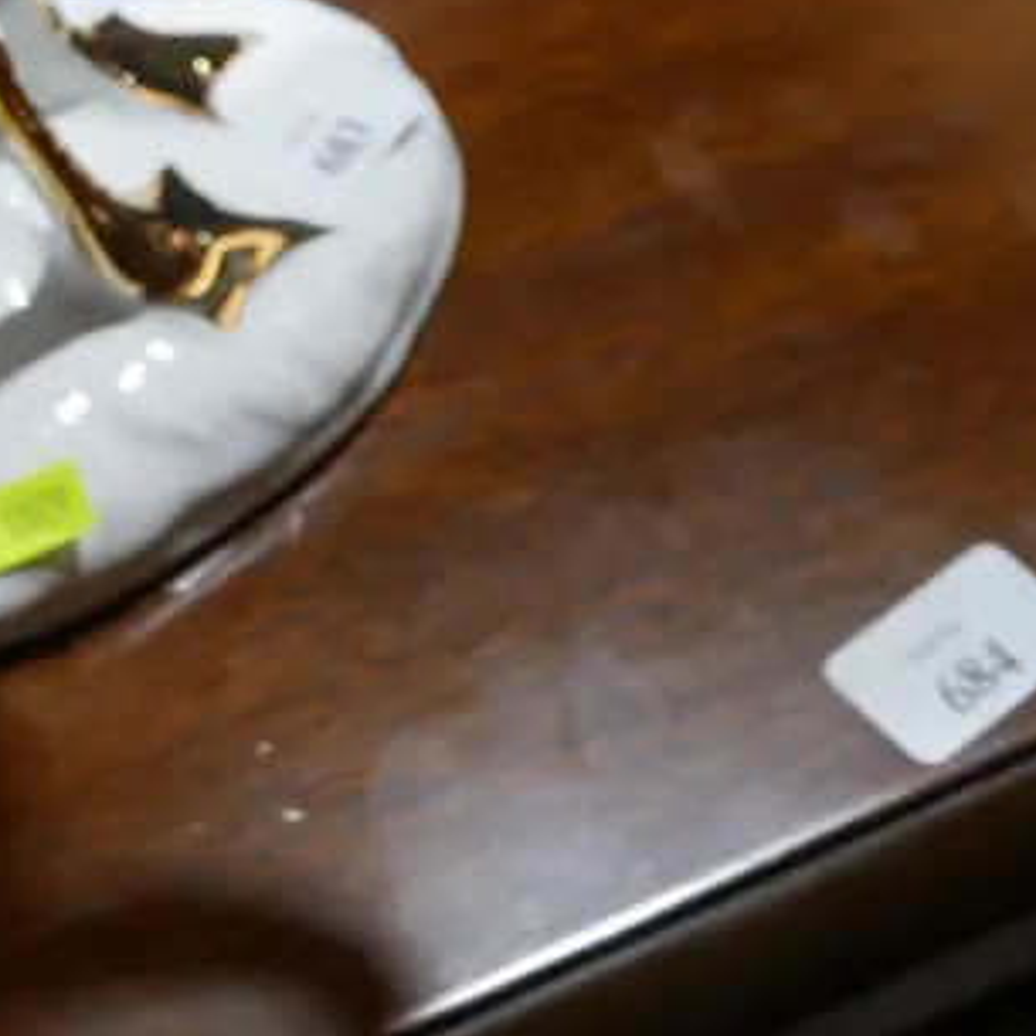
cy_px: -673
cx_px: -15
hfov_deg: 20.2
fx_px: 2810
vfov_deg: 17.8
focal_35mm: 83
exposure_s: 1/80
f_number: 3.5
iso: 200
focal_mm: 14
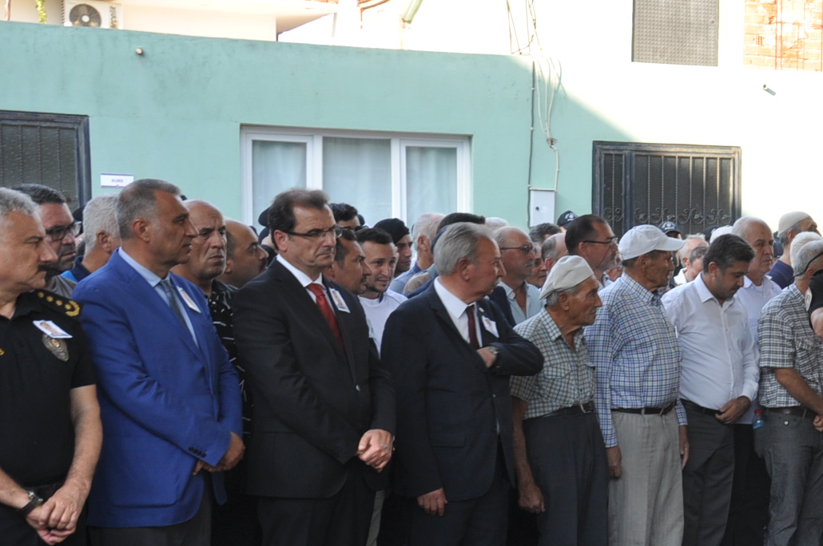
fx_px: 1782
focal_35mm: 78
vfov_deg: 17.4
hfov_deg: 24.6
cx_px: 856
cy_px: 402
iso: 200
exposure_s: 1/60
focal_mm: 25
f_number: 8
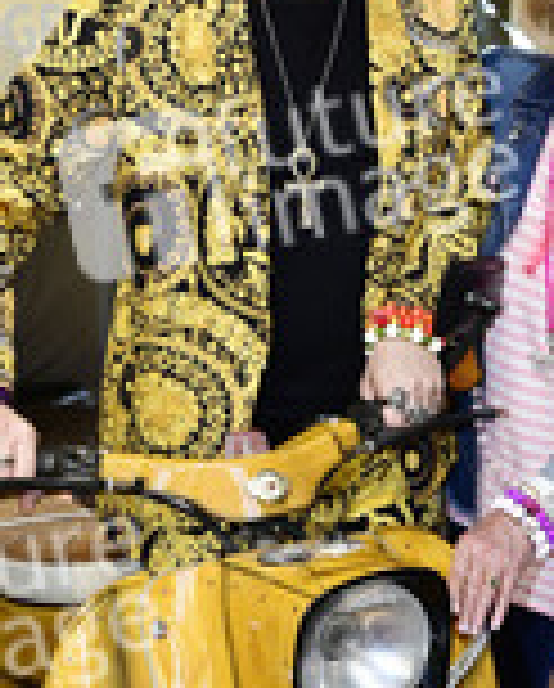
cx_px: 419
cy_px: 400
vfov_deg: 26.7
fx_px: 1451
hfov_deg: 21.4
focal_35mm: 71
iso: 1250
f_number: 5.6
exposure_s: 1/200
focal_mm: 29
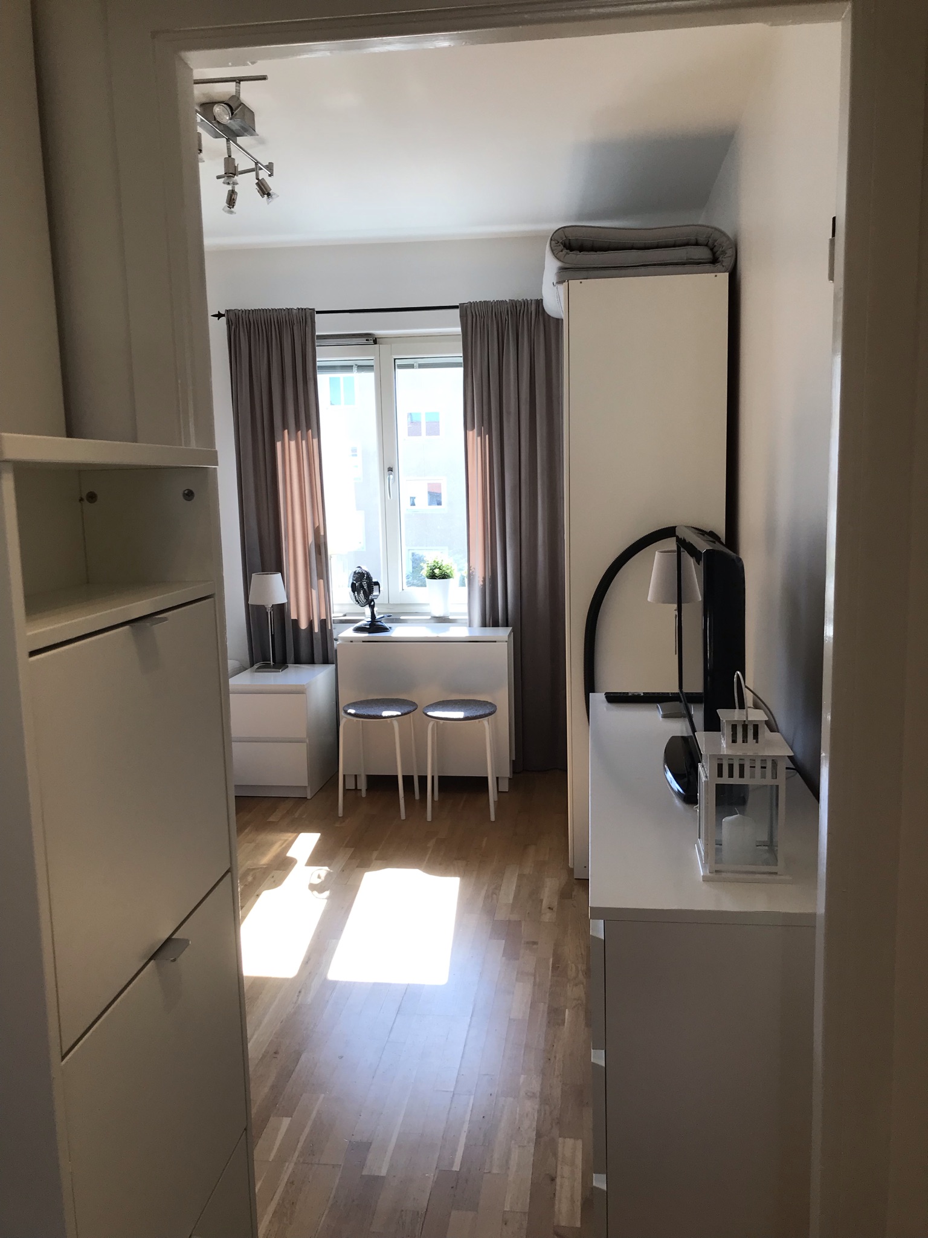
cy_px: 619
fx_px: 1001
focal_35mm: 28
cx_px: 464
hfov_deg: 49.7
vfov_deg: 63.4
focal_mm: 3.99
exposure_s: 1/159
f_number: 1.8
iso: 20
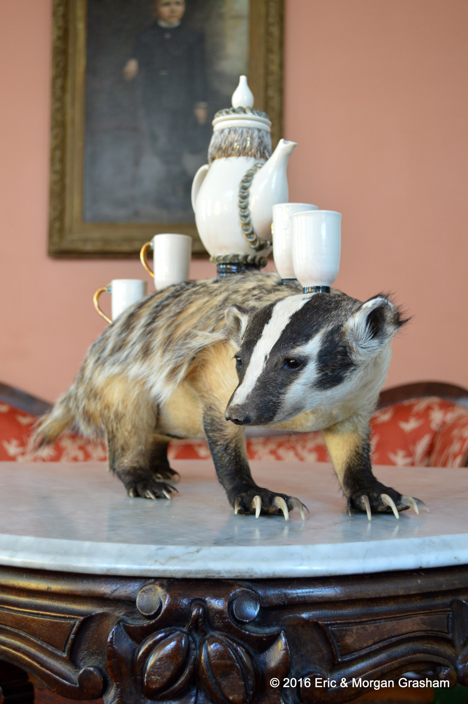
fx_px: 938
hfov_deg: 28.0
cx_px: 234
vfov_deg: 41.1
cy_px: 352
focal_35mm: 48
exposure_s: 1/25
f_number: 4.8
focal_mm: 32
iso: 800
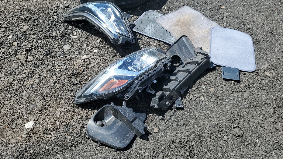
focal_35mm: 34
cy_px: 54
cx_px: 140
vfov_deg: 34.4
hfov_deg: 58.0
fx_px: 255
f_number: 1.5
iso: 50
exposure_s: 1/2000
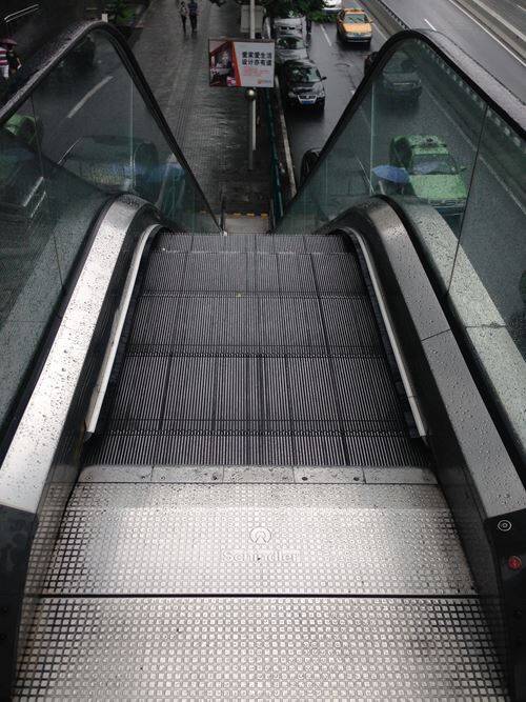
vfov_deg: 55.4
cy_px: 351
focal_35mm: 33
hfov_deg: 42.9
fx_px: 669
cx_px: 263
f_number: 2.4
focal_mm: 4.12
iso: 50
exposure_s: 1/467
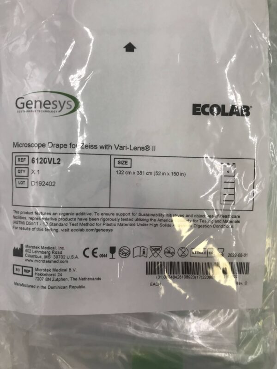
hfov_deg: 49.7
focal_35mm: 28
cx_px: 138
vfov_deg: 63.4
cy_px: 184
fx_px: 299
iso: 25
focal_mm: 3.99
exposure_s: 1/60
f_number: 1.8
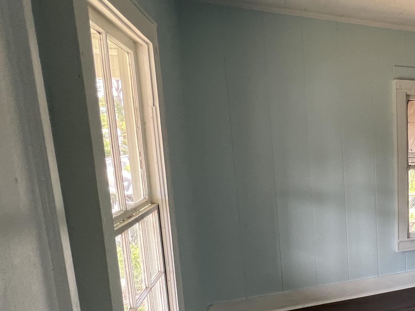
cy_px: 201
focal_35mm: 28
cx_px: 416
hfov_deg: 50.9
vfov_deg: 49.1
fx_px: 336
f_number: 1.8
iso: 100
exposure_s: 1/99
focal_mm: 1.57
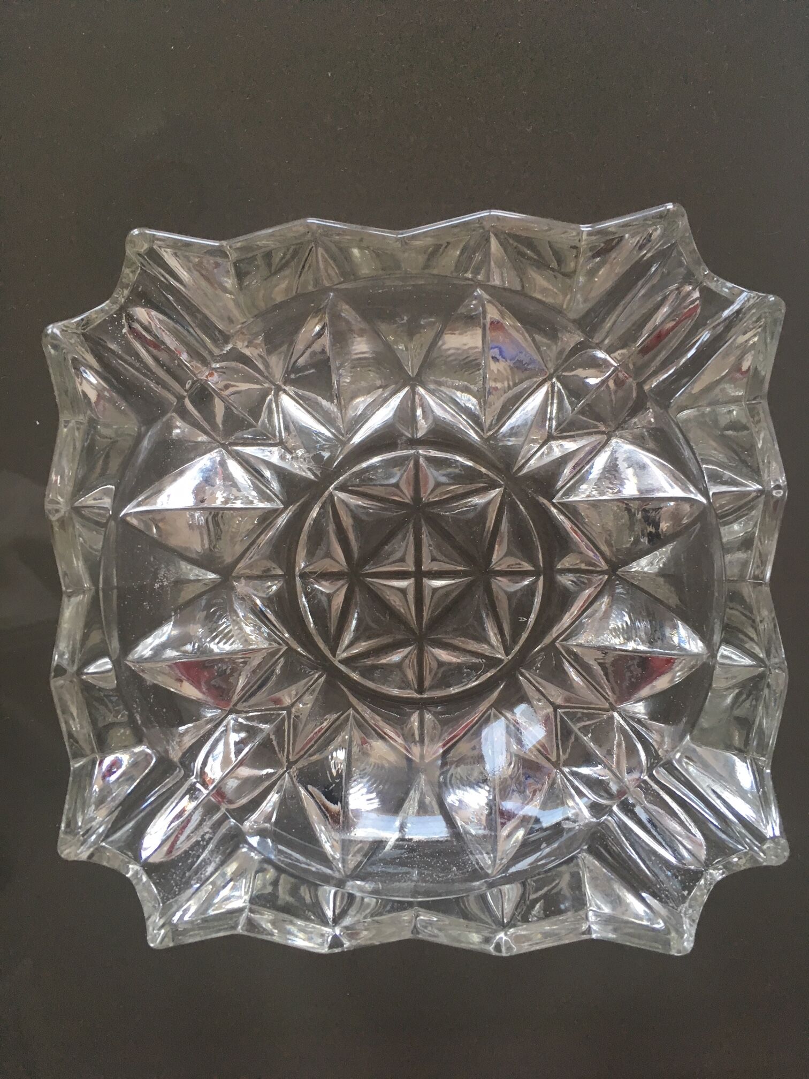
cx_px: 404
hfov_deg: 48.2
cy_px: 540
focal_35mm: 29
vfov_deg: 61.7
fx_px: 904
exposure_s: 1/33
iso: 50
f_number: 2.2
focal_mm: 4.15
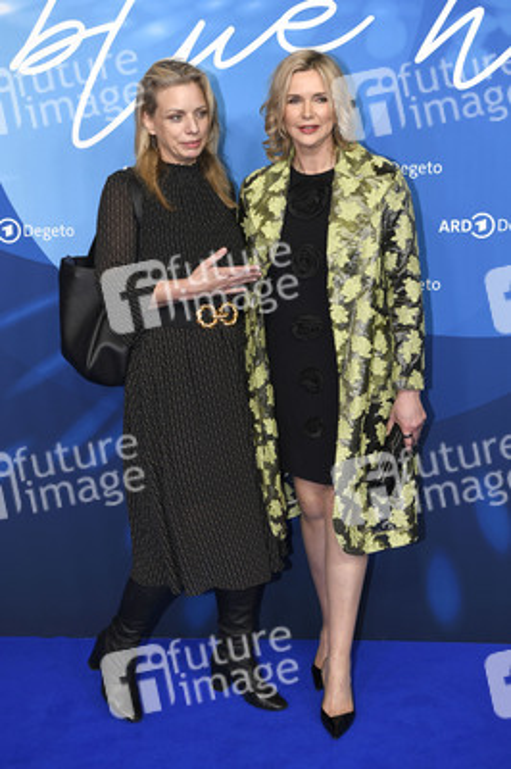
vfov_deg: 41.1
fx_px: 1024
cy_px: 384
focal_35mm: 48
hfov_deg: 28.0
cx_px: 256
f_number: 4.5
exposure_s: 1/320
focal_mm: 48
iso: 800
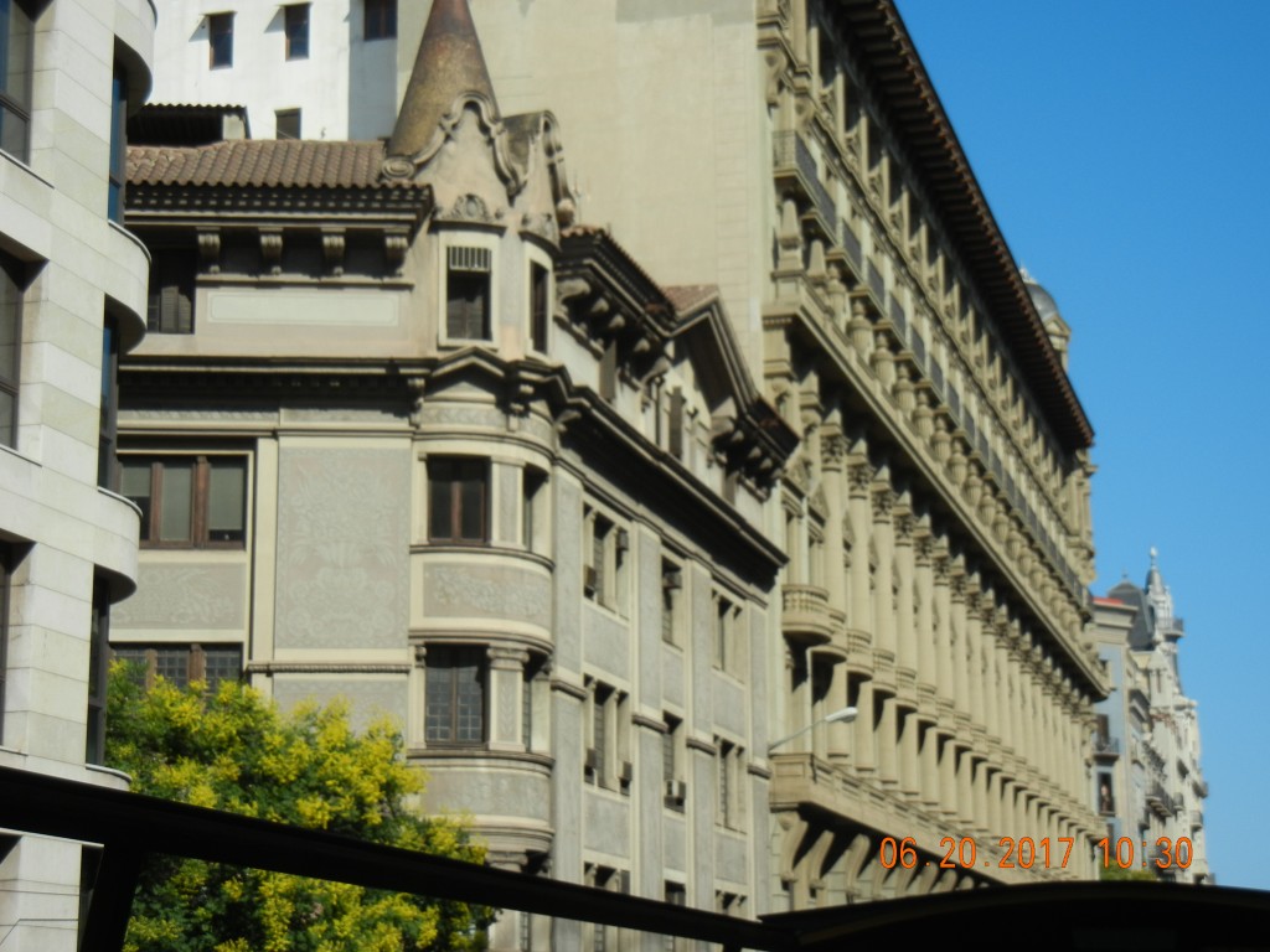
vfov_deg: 21.6
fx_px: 2495
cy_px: 476
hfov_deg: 28.6
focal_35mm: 68
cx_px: 635
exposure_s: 1/335
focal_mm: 12.2
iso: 160
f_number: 8.2
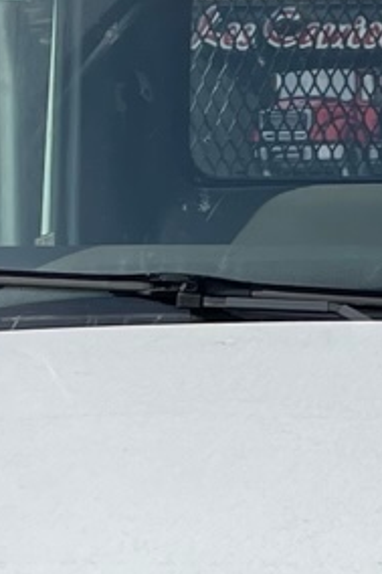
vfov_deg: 10.5
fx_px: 3059
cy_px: 699
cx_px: 618
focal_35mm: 192
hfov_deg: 7.0
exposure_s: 1/4132
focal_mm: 4.2
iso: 32
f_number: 1.6
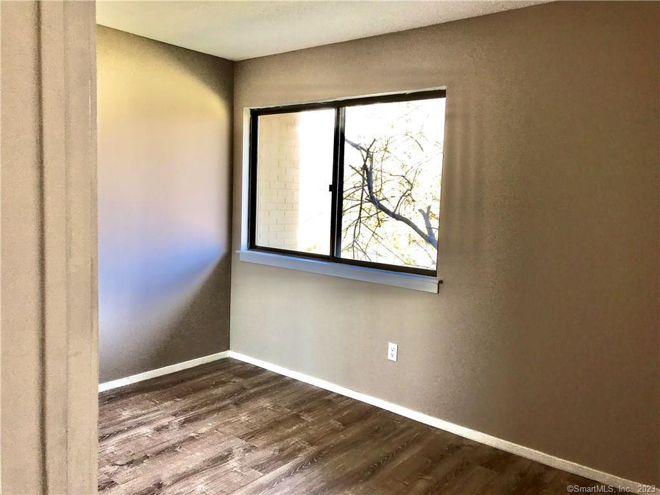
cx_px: 330
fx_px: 534
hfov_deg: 63.4
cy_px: 248
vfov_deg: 49.7
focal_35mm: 28
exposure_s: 1/60
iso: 25
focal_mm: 3.99
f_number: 1.8
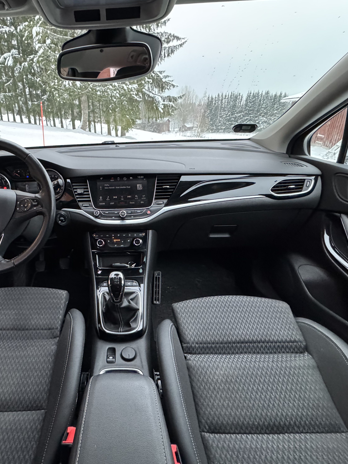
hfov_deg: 66.6
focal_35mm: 19
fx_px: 255
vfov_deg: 84.7
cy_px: 233
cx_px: 112
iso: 1000
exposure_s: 1/60
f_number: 2.2
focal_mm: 2.22
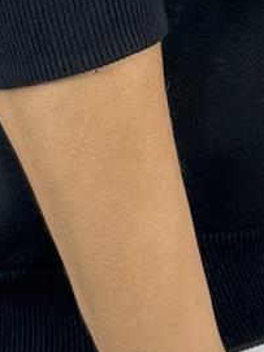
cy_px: -321
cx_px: 168
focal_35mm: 284
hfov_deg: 5.2
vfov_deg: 6.8
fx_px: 2883
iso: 64
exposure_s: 1/100
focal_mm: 6.86
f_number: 1.78
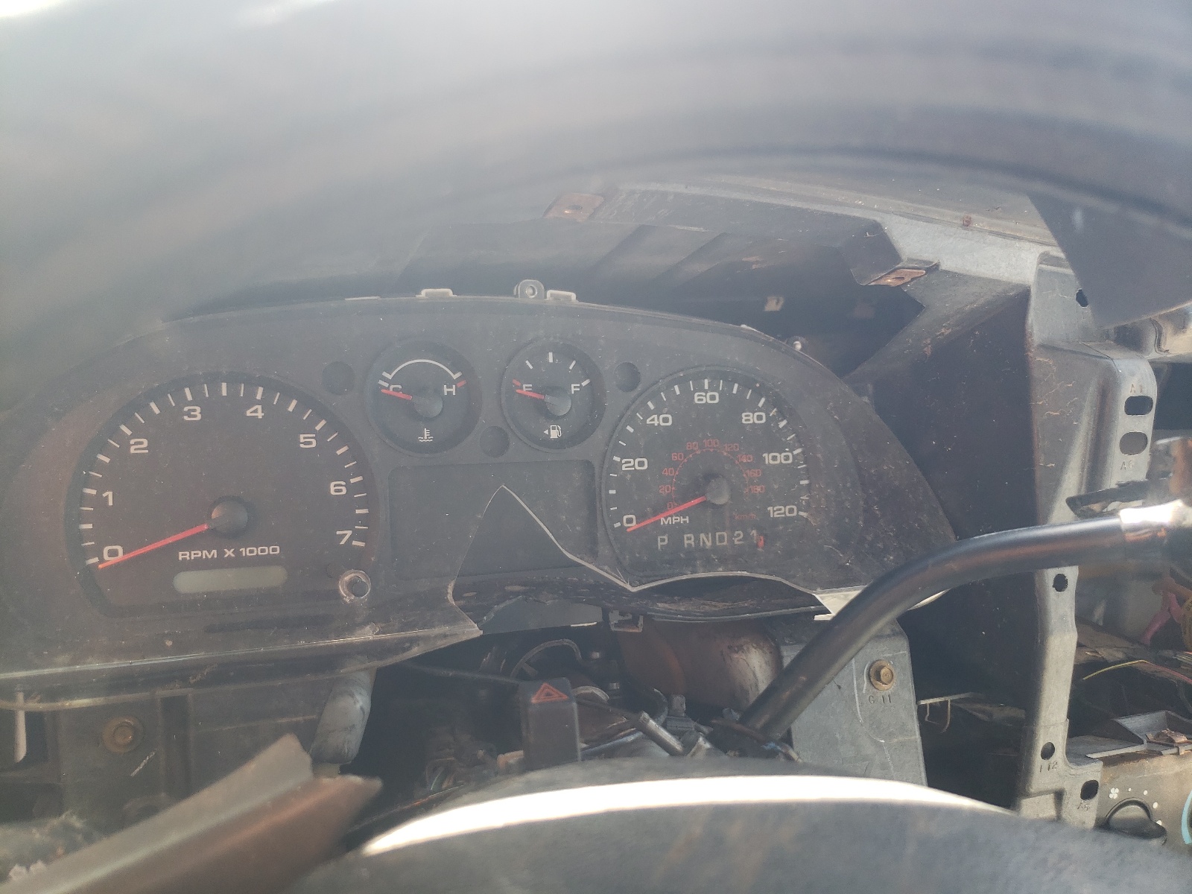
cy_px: 447
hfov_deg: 67.3
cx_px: 596
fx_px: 895
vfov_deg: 53.1
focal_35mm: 26
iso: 50
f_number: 1.5
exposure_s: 1/103
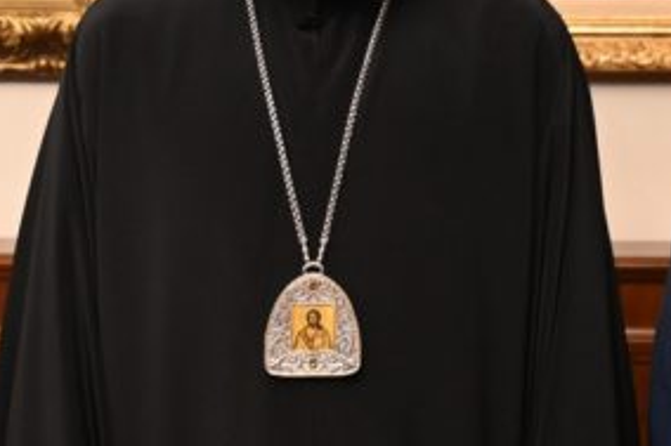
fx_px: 2422
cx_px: 633
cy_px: 6
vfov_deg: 10.5
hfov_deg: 15.5
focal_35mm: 130
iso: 3200
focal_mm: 36
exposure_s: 1/50
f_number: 4
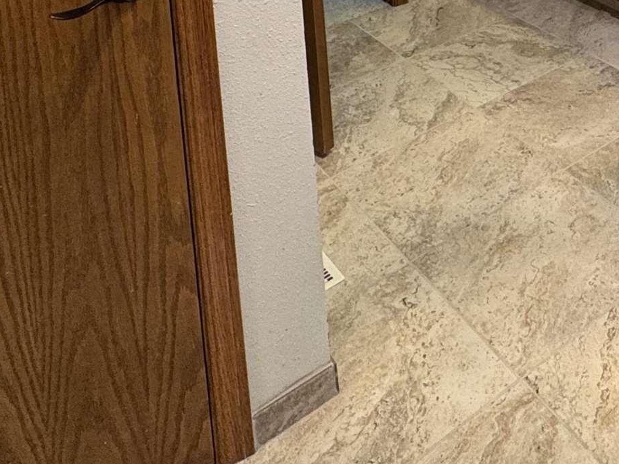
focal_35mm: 47
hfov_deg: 34.8
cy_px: -284
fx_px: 840
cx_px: 679
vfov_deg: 23.0
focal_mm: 2.22
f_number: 2.2
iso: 100
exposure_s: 1/120
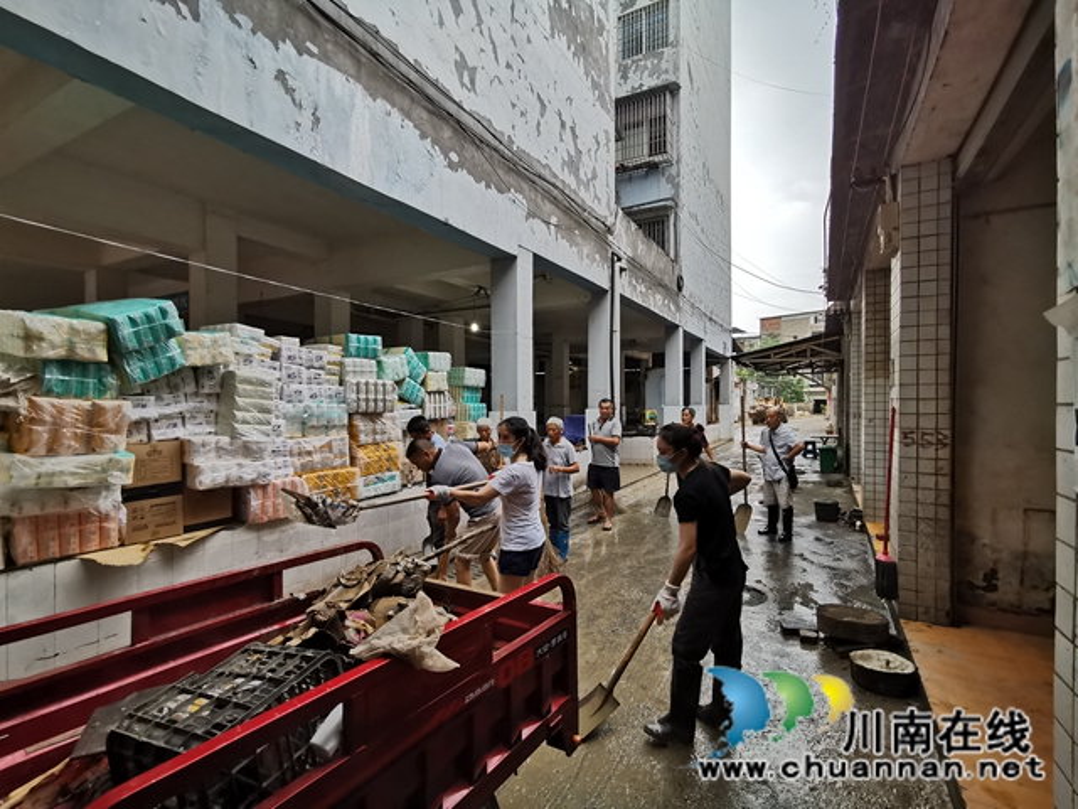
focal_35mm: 17
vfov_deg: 74.7
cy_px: 404
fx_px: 529
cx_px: 539
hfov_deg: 91.0
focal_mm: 2.23
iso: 100
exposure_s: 1/100
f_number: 2.2
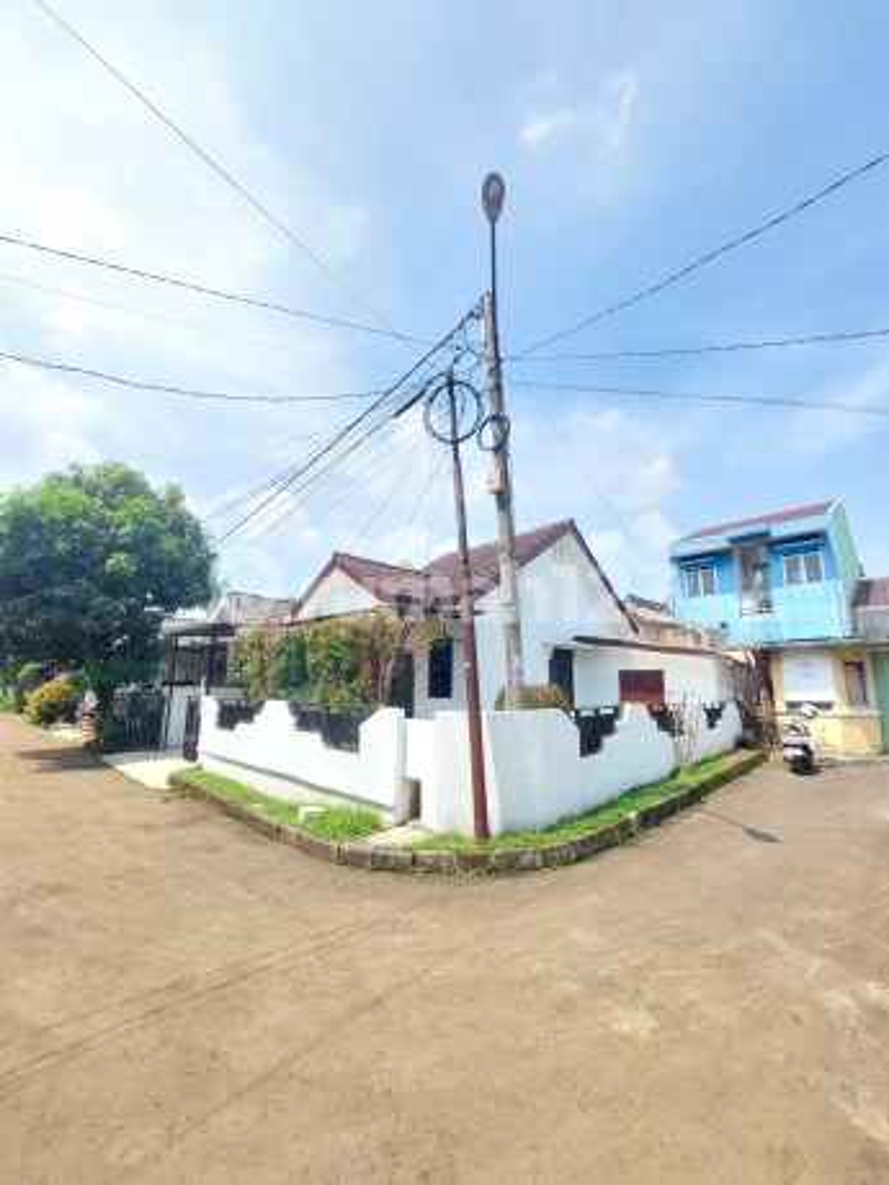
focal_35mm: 13
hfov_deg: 89.9
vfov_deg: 106.2
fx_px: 445
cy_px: 592
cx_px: 444
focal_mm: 1.74
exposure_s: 1/517
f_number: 2.2
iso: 50
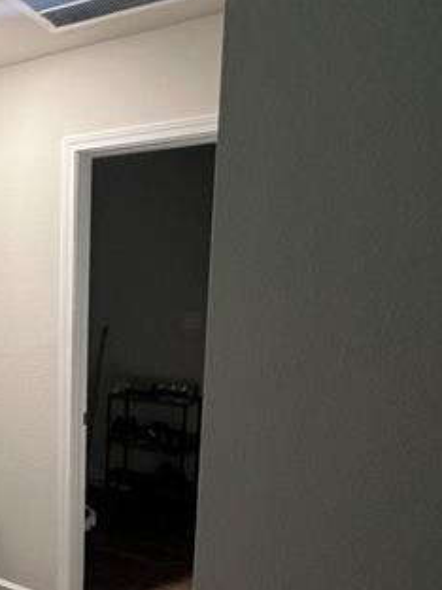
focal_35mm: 32
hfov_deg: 40.9
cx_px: 49
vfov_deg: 56.0
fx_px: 545
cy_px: 378
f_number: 1.8
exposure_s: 1/60
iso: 320
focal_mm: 1.57
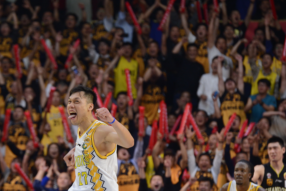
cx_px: 98
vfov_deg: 4.2
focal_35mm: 325
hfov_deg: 6.3
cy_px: 146
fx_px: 2583
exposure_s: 1/640
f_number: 4
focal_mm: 200
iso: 1600
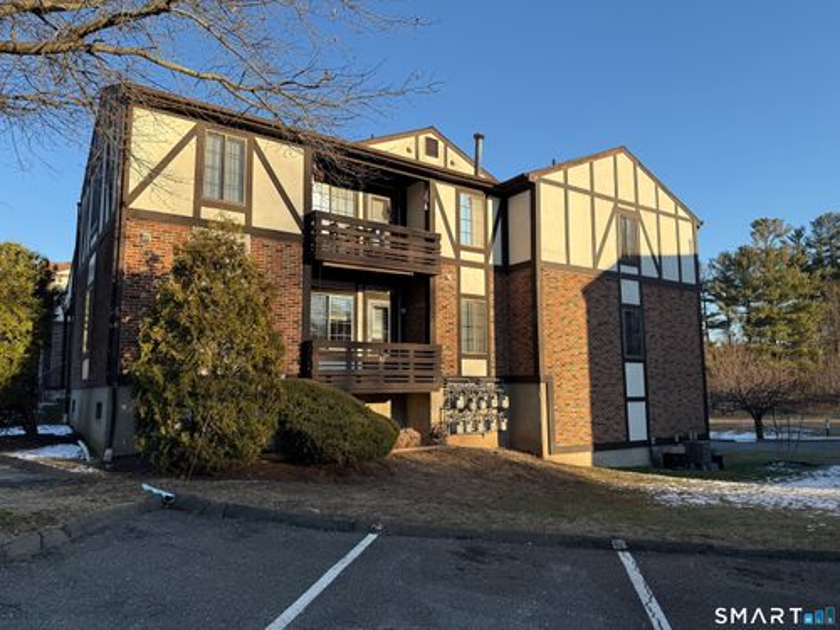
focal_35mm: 24
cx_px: 420
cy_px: 315
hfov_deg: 71.6
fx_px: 582
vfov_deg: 56.8
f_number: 1.78
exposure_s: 1/2110
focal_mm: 6.76
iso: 100
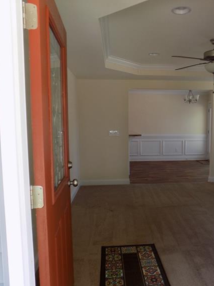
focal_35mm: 31
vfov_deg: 58.3
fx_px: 256
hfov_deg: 44.8
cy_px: 152
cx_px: 141
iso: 80
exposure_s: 1/40
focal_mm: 4
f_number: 3.1
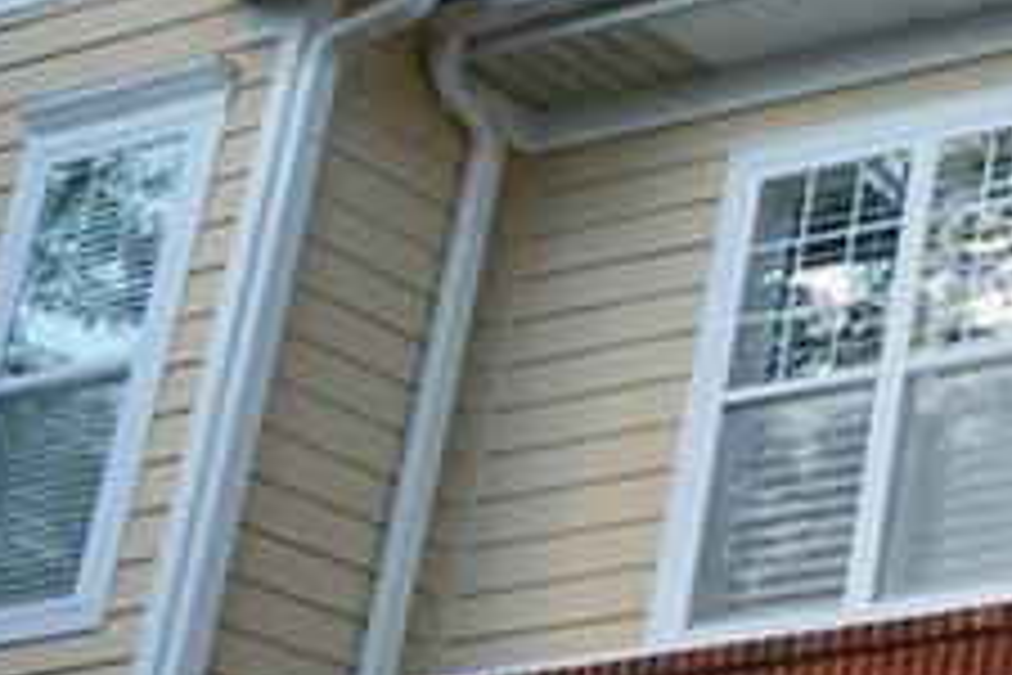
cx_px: 2132
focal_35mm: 102
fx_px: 2875
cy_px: 547
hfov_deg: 15.3
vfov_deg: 13.3
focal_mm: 15
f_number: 10
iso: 360
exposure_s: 1/200
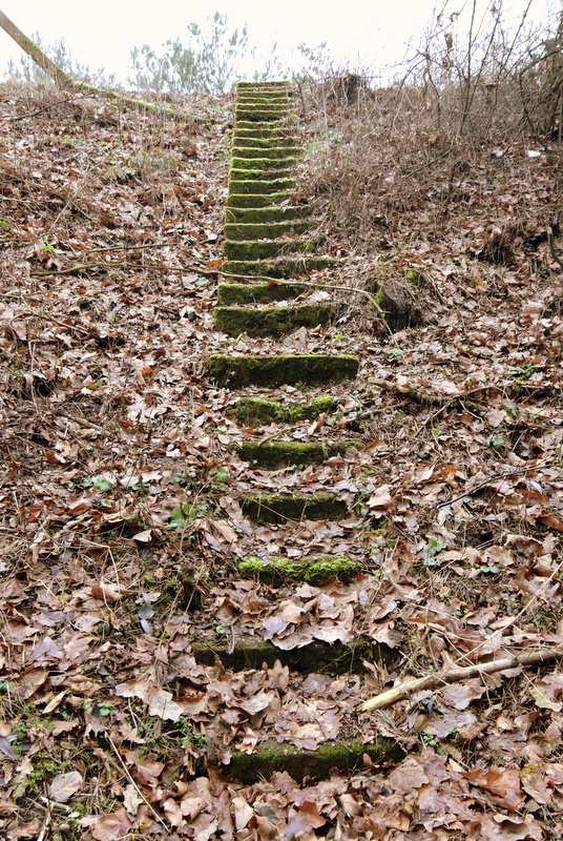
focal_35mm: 21
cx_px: 282
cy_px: 420
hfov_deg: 59.7
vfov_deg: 81.1
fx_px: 491
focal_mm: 14
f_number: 6.3
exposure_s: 1/60
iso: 1600
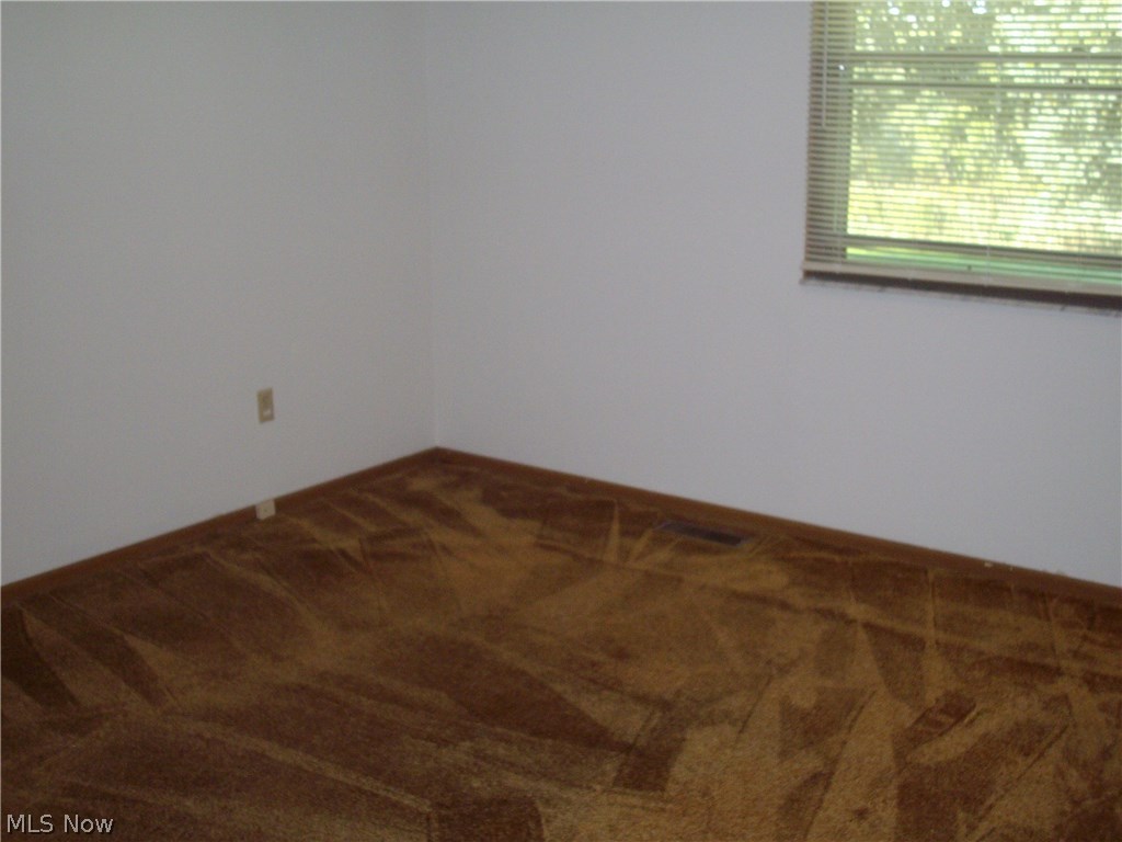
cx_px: 561
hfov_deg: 41.2
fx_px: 1491
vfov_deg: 31.5
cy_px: 421
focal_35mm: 46
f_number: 3.1
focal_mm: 7.6
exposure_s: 1/50
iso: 205
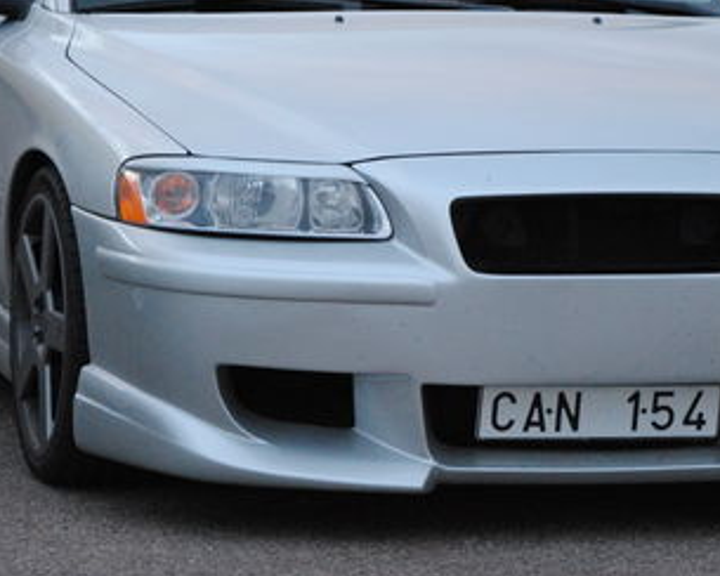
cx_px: 371
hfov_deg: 9.3
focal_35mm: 207
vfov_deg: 7.5
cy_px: 142
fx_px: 4411
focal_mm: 70
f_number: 5.3
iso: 1100
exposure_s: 1/125
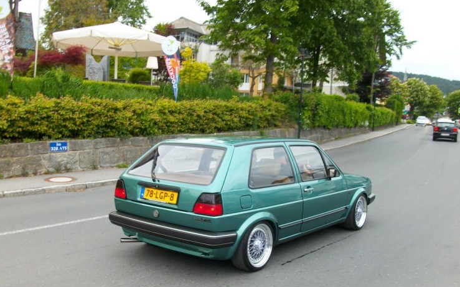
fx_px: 489
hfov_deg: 50.4
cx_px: 225
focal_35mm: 39
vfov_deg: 32.6
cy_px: 182
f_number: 2.9
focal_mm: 5.7
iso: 80
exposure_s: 1/93
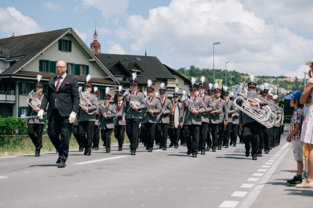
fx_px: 608
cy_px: 104
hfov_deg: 28.9
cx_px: 156
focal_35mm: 70
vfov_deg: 19.4
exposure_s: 1/2000
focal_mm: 70
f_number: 2.8
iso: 100
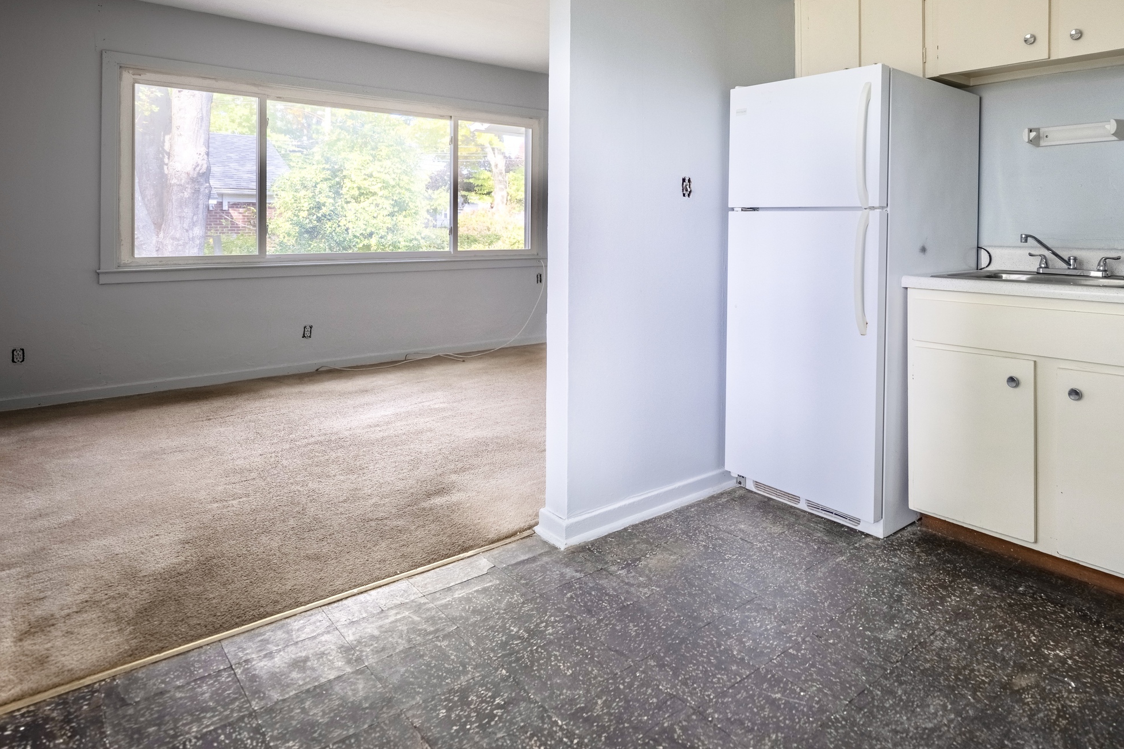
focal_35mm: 22
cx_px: 742
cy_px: 232
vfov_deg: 55.6
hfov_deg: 76.3
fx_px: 687
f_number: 2.8
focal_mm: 14
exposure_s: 1/8000
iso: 1000
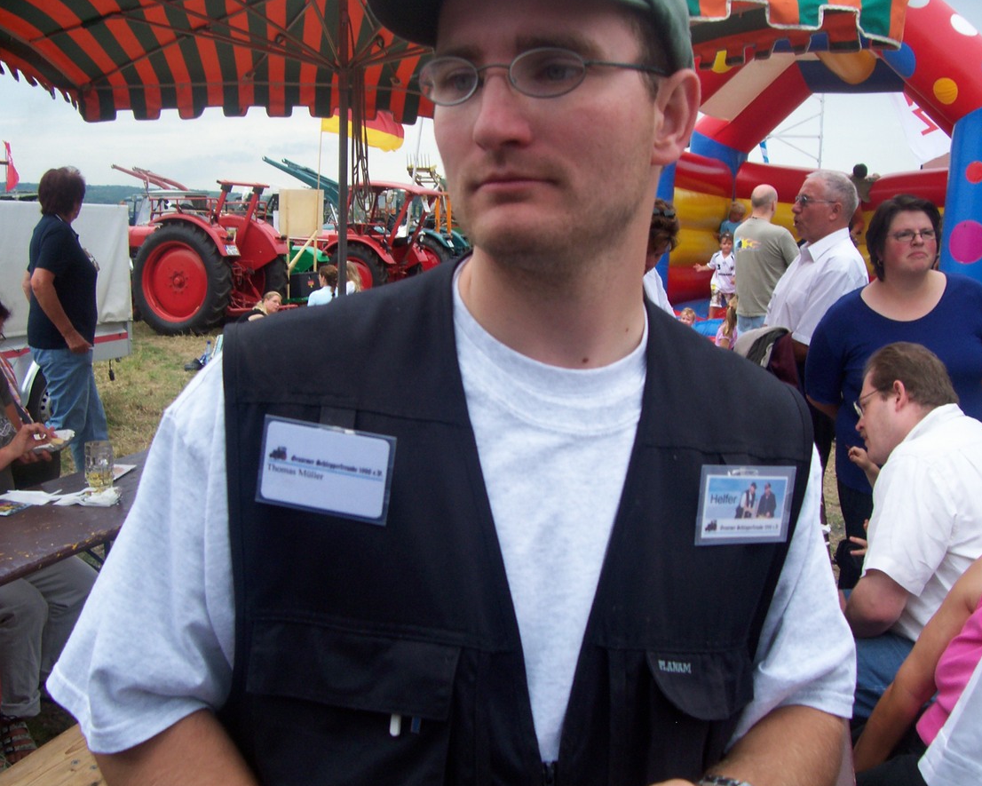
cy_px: 397
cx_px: 519
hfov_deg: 50.3
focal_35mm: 36
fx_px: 1046
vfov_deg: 41.2
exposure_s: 1/588
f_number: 2.7
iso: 80
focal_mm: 5.6
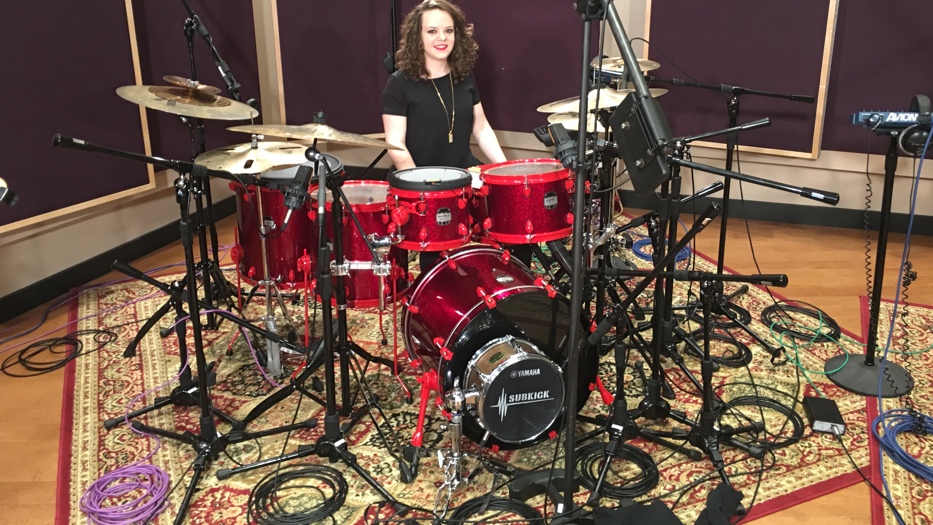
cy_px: 182
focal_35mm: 32
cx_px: 462
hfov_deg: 61.0
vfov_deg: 36.4
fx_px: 792
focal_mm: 4.15
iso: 80
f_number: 2.2
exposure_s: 1/15
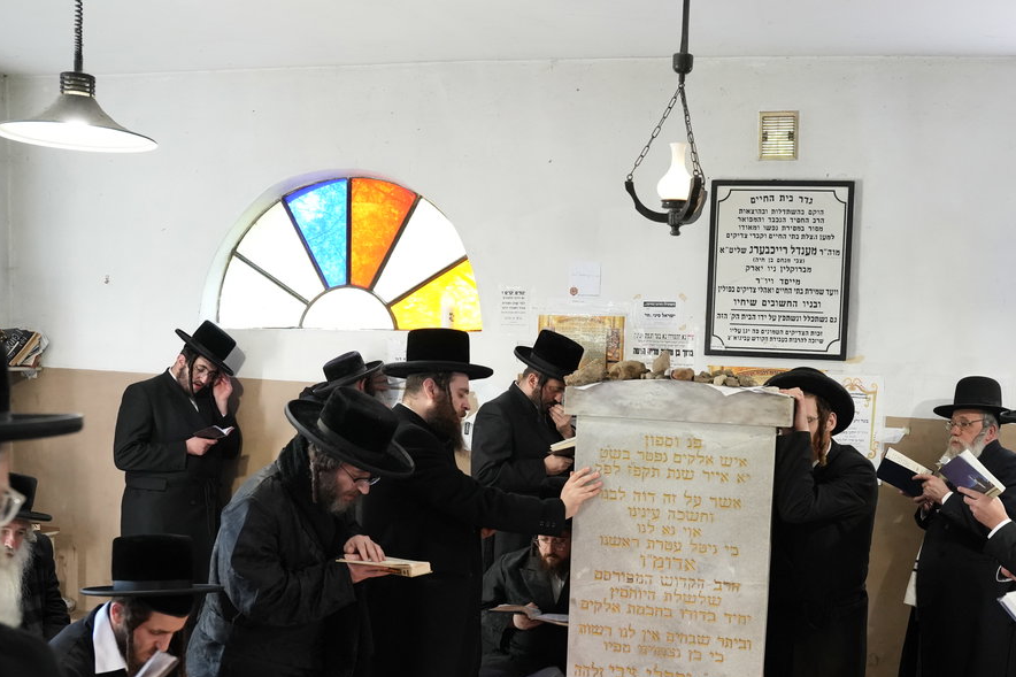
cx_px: 625
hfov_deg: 50.3
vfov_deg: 34.6
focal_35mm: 38
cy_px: 472
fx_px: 1072
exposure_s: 1/125
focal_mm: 24
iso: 4000
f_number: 3.5
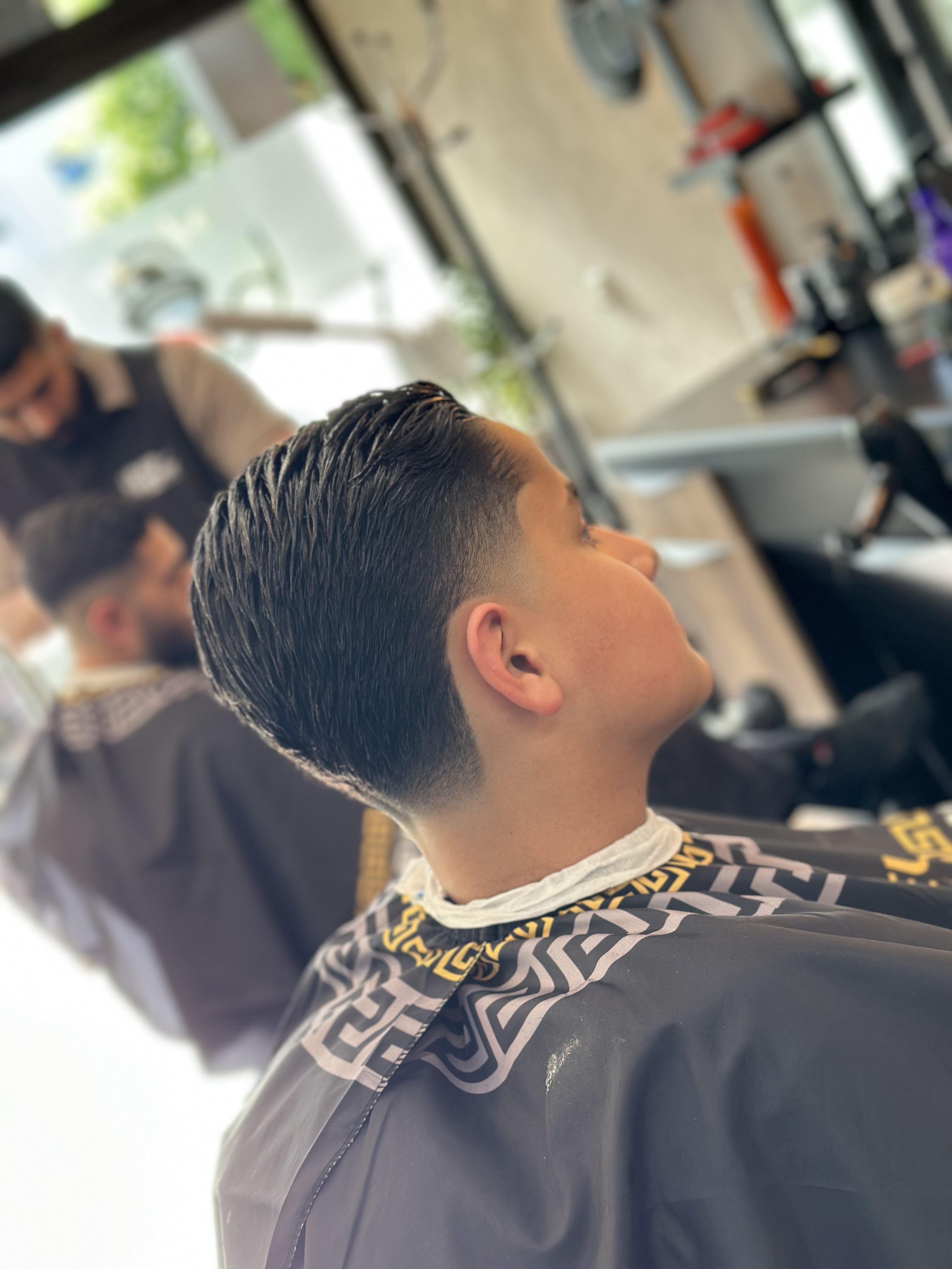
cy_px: 634
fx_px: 1760
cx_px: 476
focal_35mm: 48
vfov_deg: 39.7
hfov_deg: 30.3
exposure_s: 1/121
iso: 80
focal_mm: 6.86
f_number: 1.78
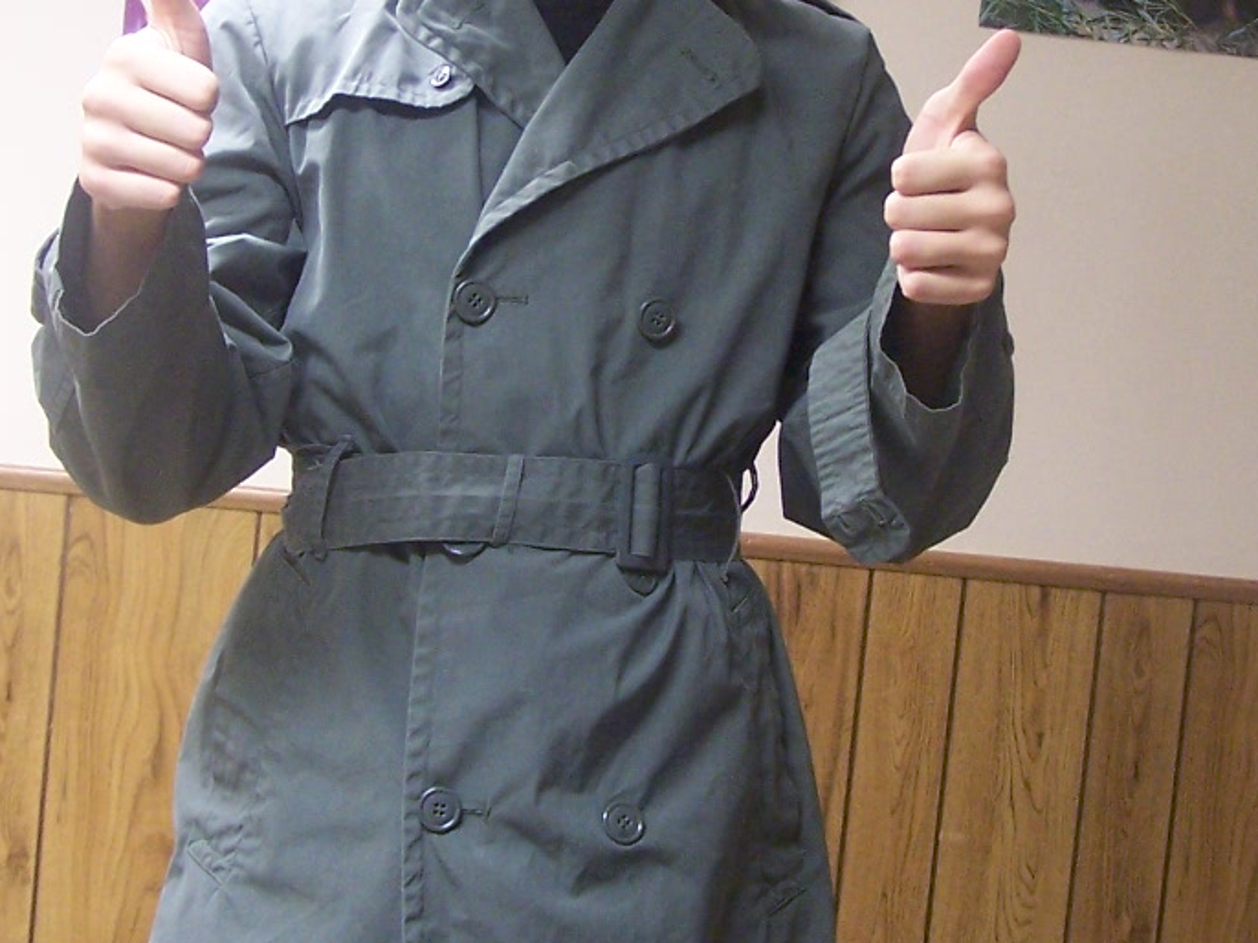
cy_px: 216
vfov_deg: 17.0
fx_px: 3124
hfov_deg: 22.8
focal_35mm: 86
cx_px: 713
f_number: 2.8
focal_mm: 6.3
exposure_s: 1/8
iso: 140
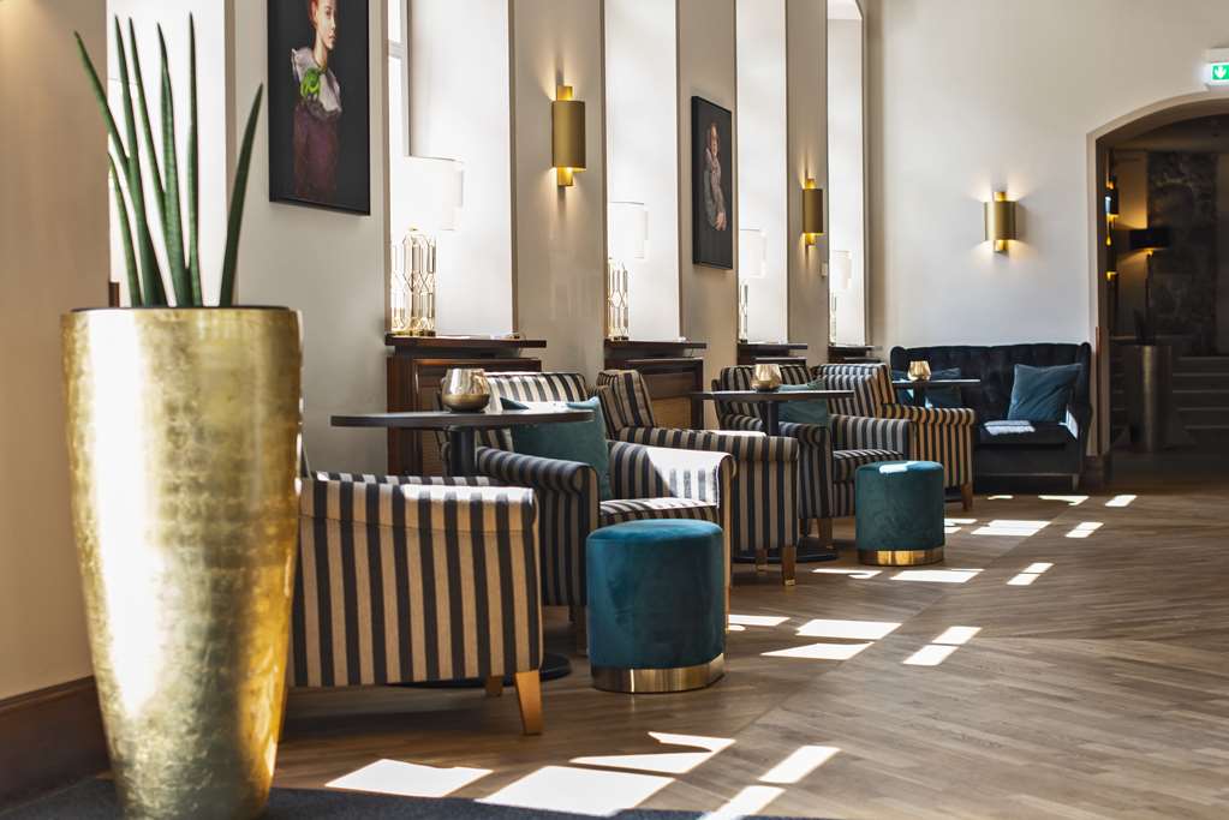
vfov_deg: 27.0
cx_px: 614
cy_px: 410
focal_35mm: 50
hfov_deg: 39.6
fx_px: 1708
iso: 640
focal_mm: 50
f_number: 3.2
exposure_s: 1/125
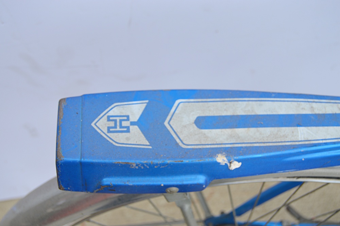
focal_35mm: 52
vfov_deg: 25.7
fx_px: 495
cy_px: 113
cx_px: 170
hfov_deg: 37.9
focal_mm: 35
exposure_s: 1/160
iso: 100
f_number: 6.3
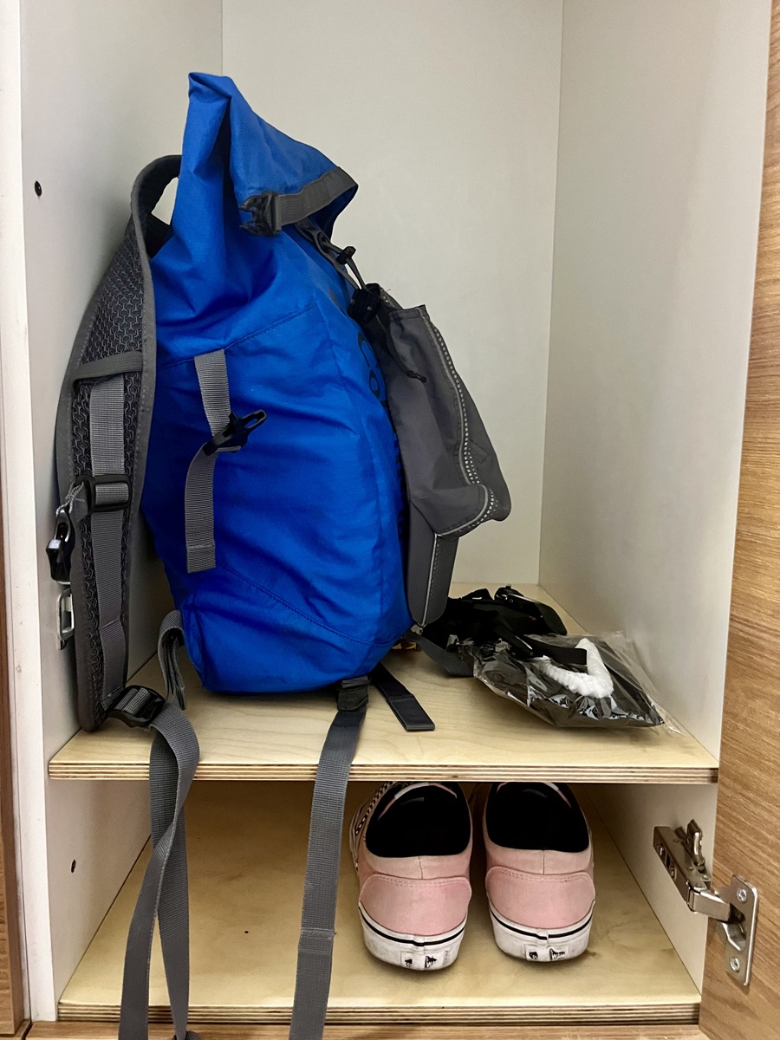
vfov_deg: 67.3
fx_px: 781
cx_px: 390
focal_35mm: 26
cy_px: 520
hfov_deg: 53.1
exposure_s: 1/25
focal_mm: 5.1
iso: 500
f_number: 1.6
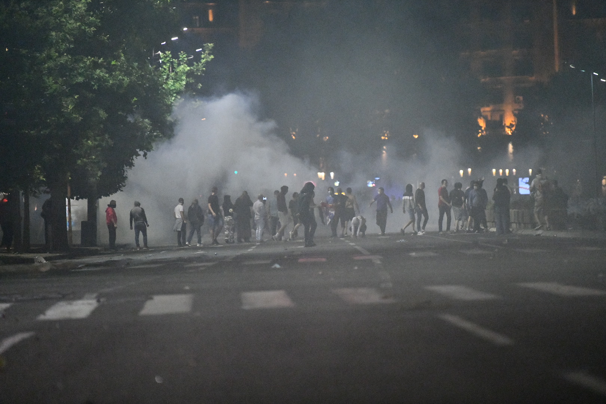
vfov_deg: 6.9
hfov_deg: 10.3
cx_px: 303
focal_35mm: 200
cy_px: 202
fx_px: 3366
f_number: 3.2
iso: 16000
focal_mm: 200
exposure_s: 1/1000
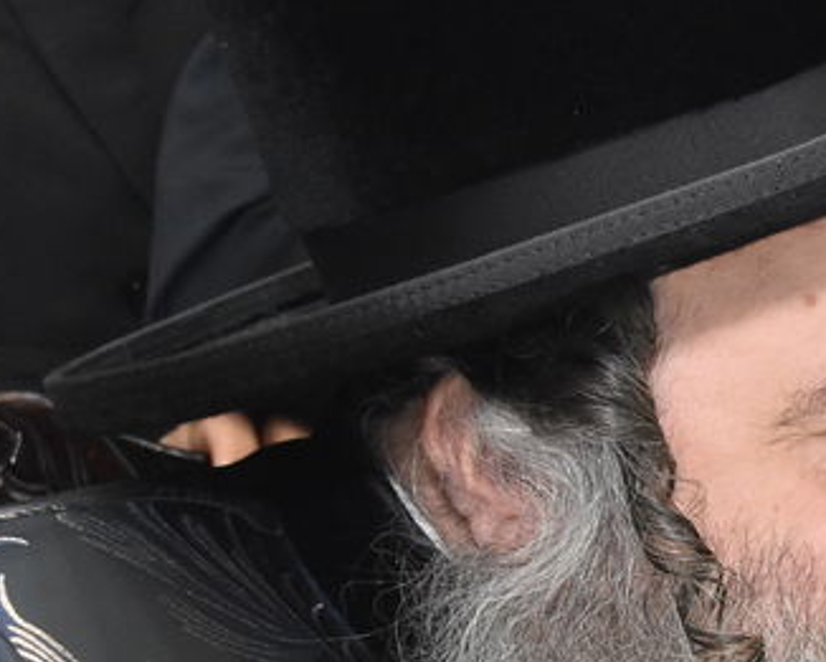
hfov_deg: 12.0
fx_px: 3839
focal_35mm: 157
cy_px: 648
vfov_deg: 9.8
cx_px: 1049
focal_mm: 26
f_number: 5.6
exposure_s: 1/125
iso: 1600
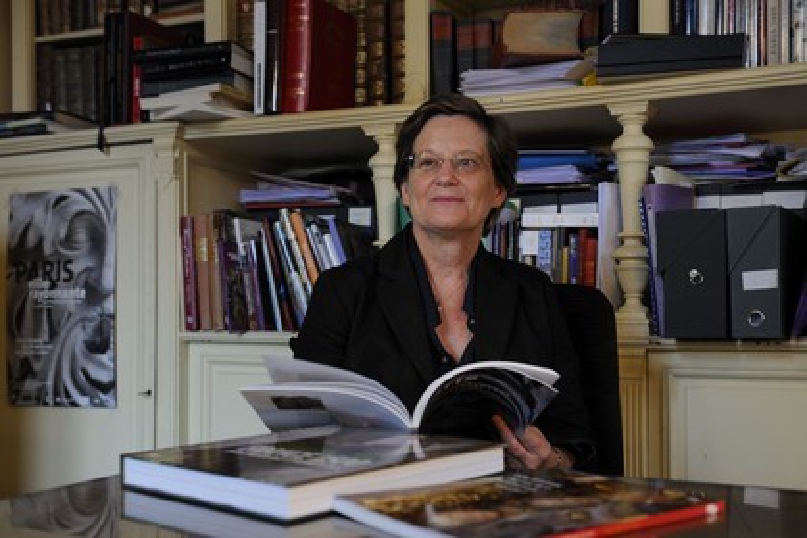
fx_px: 852
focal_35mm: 38
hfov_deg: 50.7
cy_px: 269
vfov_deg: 35.1
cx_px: 404
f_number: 4
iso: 800
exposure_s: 1/60
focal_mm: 38
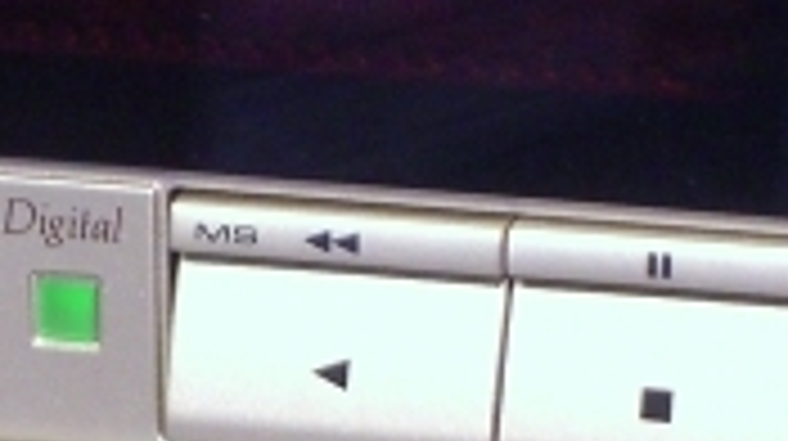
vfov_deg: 3.2
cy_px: 333
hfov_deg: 5.7
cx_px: 86
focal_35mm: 379
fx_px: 7911
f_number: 4.8
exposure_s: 1/15
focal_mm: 19.7
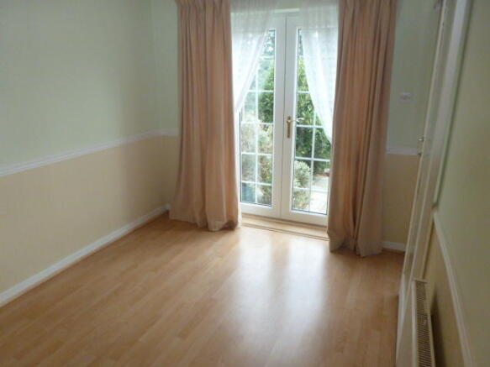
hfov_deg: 71.6
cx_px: 245
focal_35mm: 24
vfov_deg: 56.8
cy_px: 184
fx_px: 340
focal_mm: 4.3
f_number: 3.3
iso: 400
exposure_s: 1/60
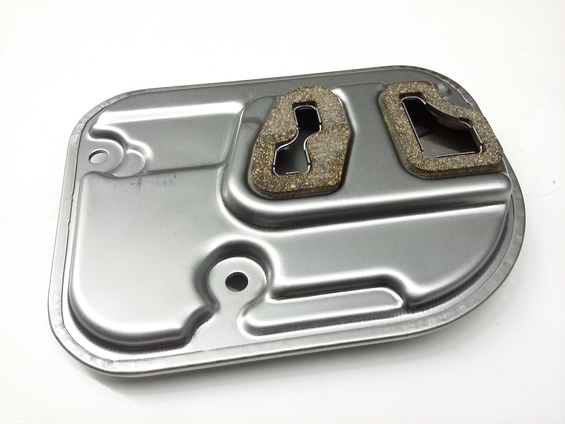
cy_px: 212
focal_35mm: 32
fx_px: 522
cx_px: 282
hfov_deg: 56.8
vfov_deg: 44.2
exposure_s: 1/15
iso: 320
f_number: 2.4
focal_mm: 3.4
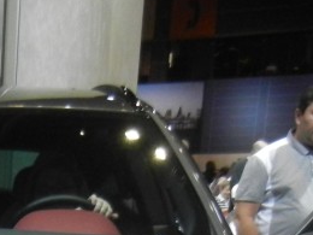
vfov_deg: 11.4
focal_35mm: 118
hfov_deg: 14.7
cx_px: -243
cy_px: 454
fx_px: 1067
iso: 640
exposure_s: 1/210
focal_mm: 5.4
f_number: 3.5
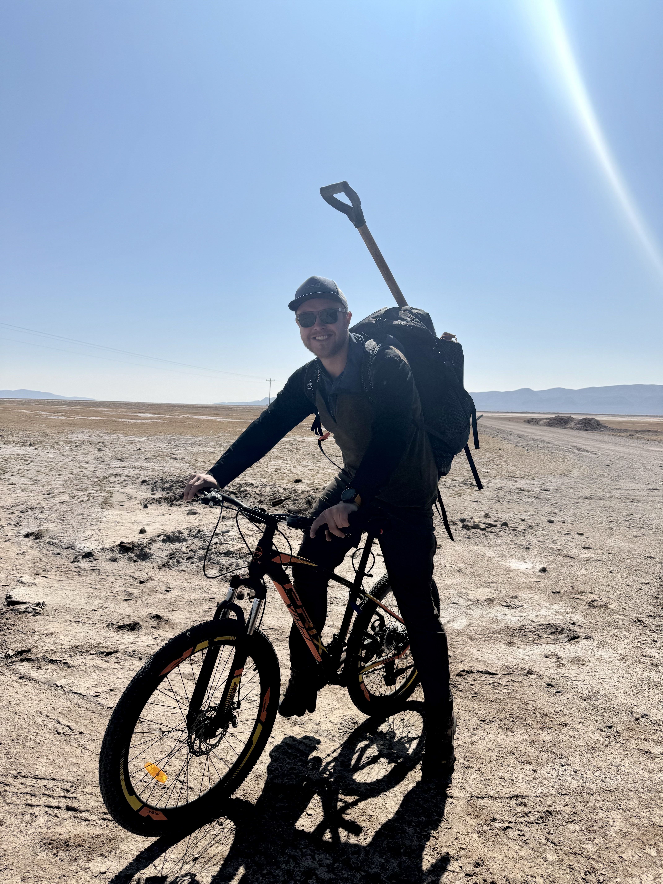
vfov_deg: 71.6
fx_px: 613
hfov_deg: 56.8
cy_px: 442
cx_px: 332
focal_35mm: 24
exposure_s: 1/12346
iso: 80
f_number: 1.78
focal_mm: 6.76
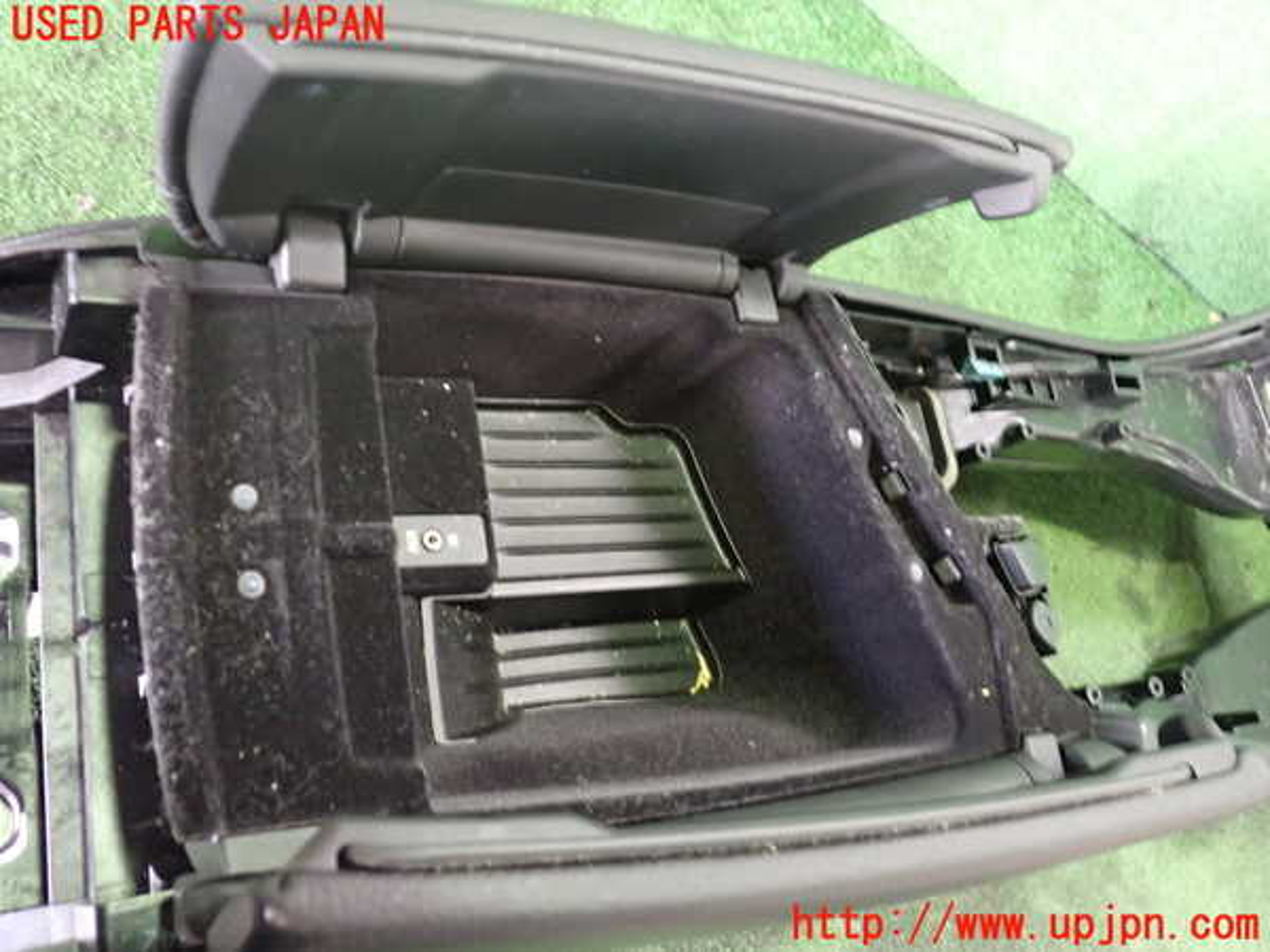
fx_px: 1101
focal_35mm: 30
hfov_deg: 60.0
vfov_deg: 46.8
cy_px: 476
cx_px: 635
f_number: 2.3
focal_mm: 5.4
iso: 800
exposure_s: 1/20
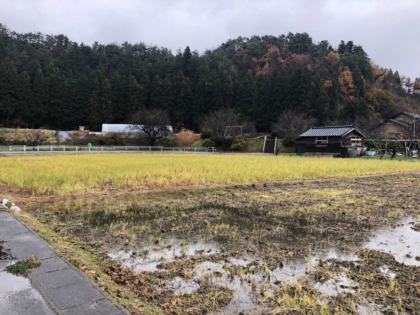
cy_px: 158
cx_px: 210
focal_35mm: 29
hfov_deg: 61.7
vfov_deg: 48.2
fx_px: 352
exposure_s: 1/120
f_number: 1.8
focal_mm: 3.99
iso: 20
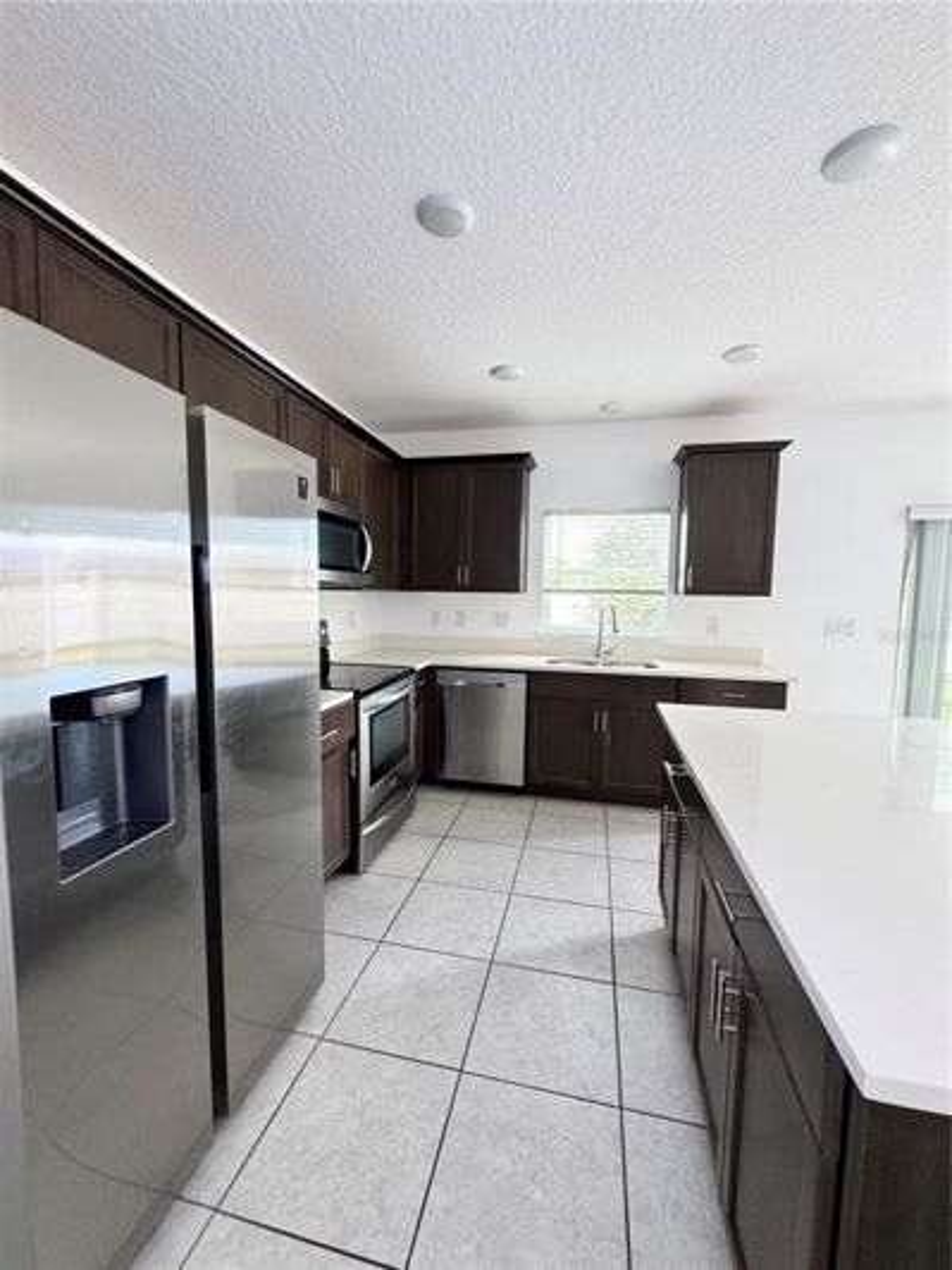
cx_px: 476
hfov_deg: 85.7
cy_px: 635
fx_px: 513
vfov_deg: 102.1
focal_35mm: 14
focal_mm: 2.22
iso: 200
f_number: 2.2
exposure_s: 1/99
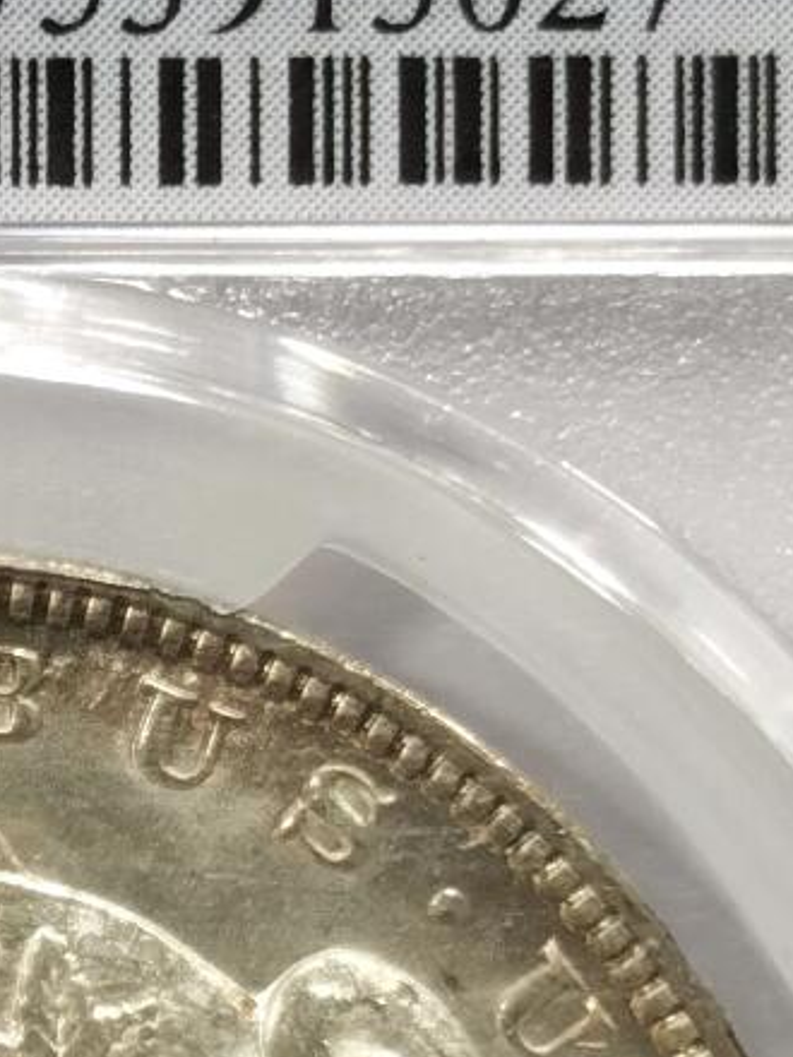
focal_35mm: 221
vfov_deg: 8.9
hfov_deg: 6.7
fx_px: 6750
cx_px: -123
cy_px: 913
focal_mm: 5.56
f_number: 16
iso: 125
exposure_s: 1/100
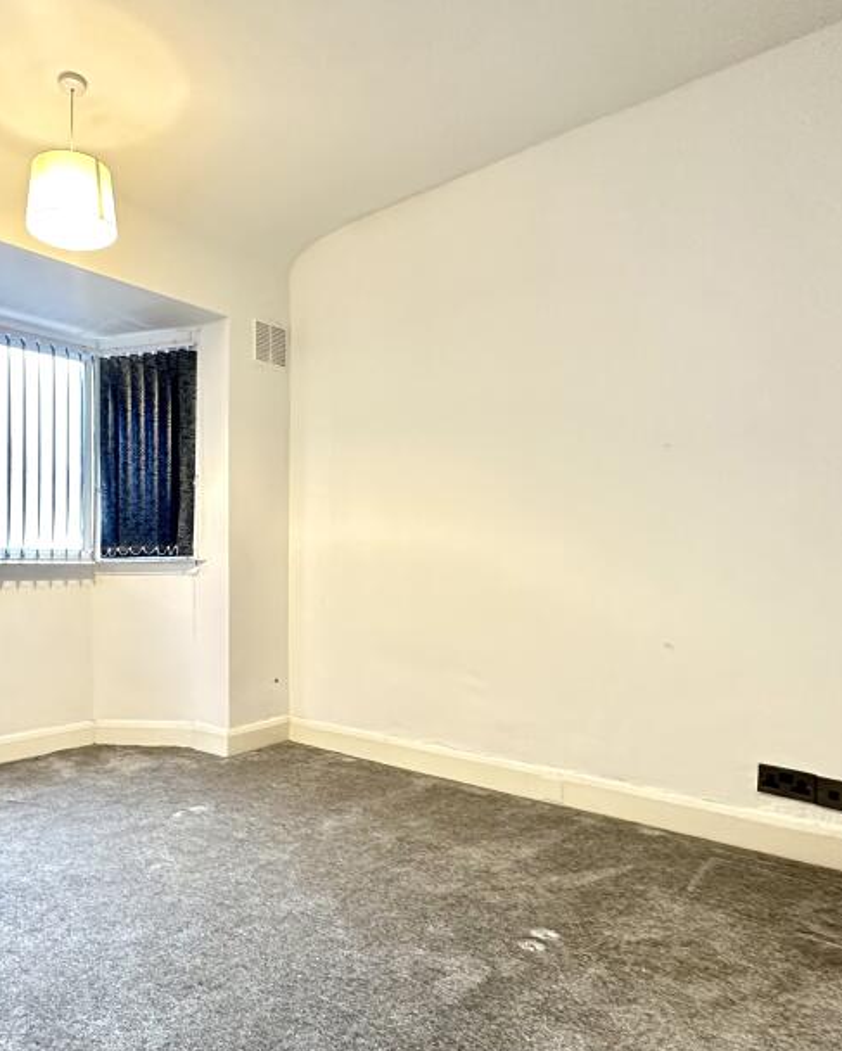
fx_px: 716
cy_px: 567
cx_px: 287
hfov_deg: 59.6
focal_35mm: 23
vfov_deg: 72.5
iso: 500
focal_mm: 2.22
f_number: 2.2
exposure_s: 1/50
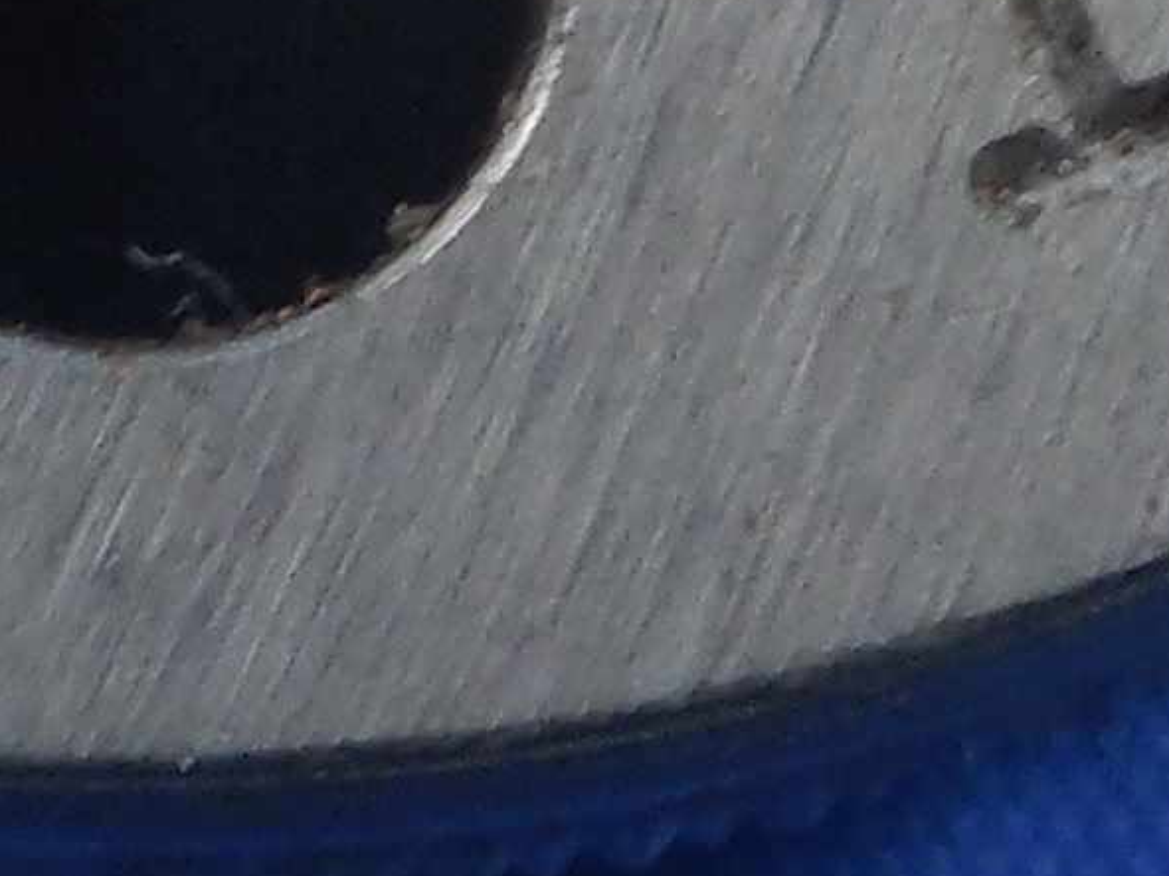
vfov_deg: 6.9
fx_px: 6584
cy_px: -1673
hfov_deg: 10.1
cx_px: 218
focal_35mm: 195
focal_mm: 4.5
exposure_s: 1/30
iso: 200
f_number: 3.3
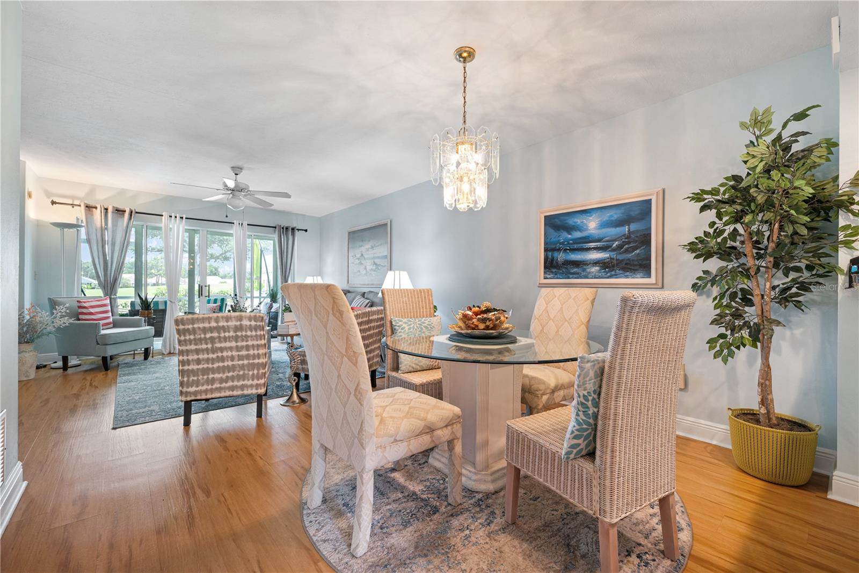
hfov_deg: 100.4
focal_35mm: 15
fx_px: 358
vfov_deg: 77.3
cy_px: 286
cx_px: 430
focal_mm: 15
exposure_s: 1/10
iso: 400
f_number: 8
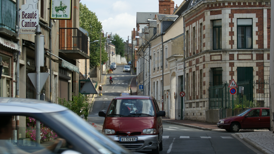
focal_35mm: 119
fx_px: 861
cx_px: 137
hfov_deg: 18.1
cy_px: 82
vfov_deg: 10.2
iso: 100
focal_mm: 75
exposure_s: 1/160
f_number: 10
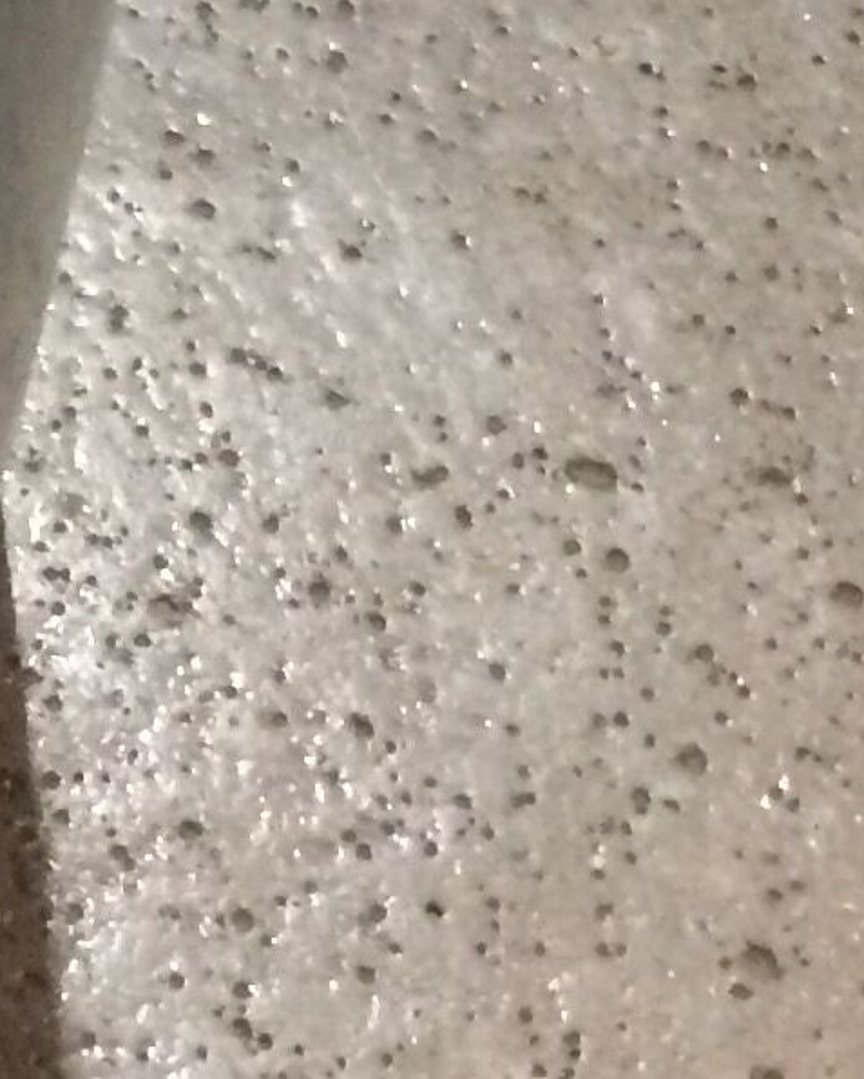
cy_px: -306
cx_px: -757
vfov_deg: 12.1
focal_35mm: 155
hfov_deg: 9.4
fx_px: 4953
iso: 320
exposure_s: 1/33
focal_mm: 4.15
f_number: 2.2
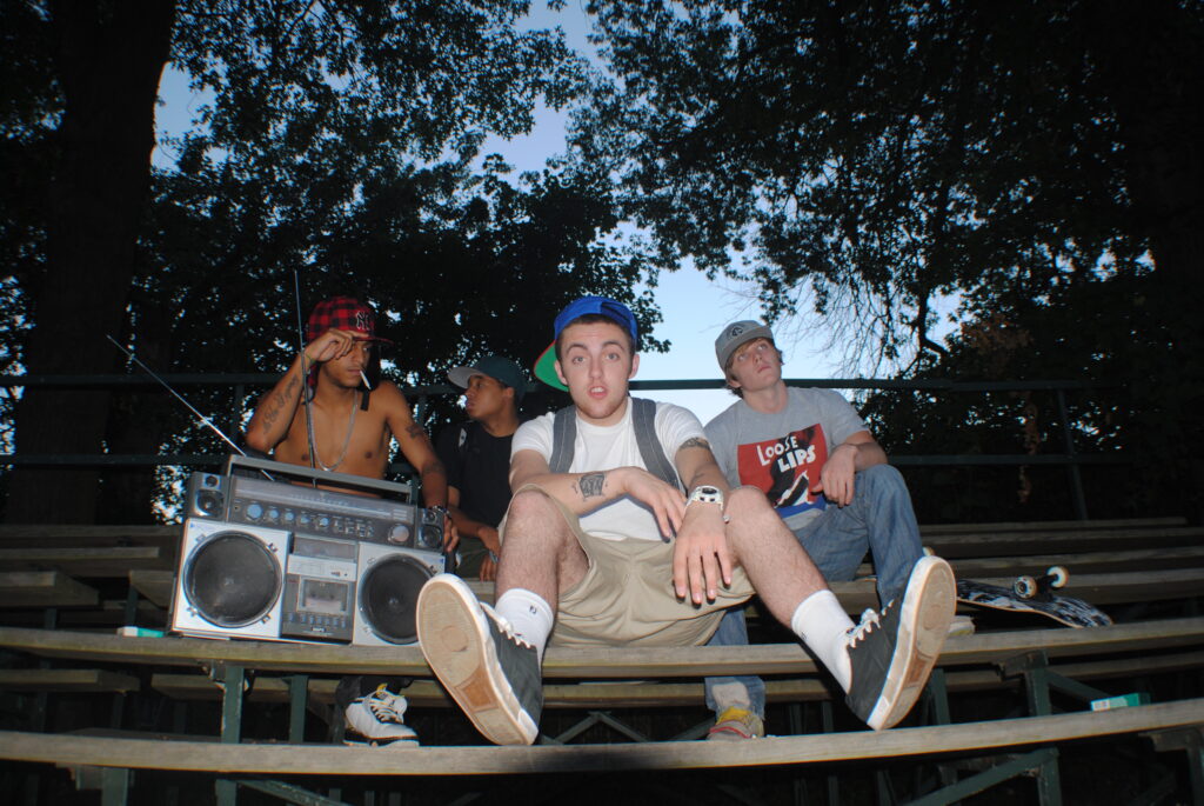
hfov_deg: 53.1
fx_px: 1205
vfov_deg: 37.0
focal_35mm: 36
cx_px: 602
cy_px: 403
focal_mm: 24
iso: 200
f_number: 4
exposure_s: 1/60
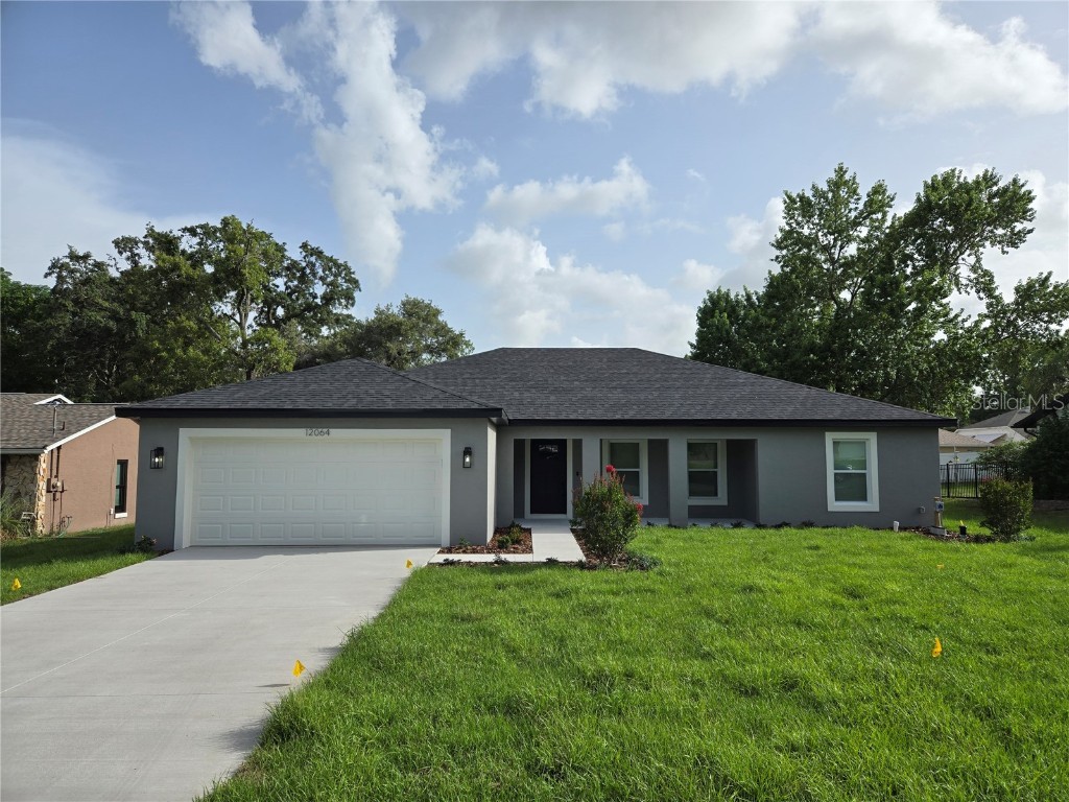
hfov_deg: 73.9
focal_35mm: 23
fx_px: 710
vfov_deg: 58.9
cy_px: 401
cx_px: 534
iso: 40
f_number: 1.8
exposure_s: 1/2921
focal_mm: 5.4
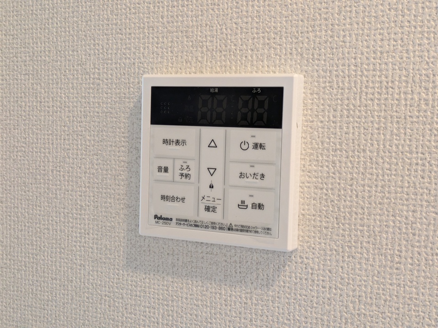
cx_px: 219
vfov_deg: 28.6
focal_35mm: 51
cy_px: 164
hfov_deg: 37.5
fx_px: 645
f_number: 1.89
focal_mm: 5.43
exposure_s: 1/60
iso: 236
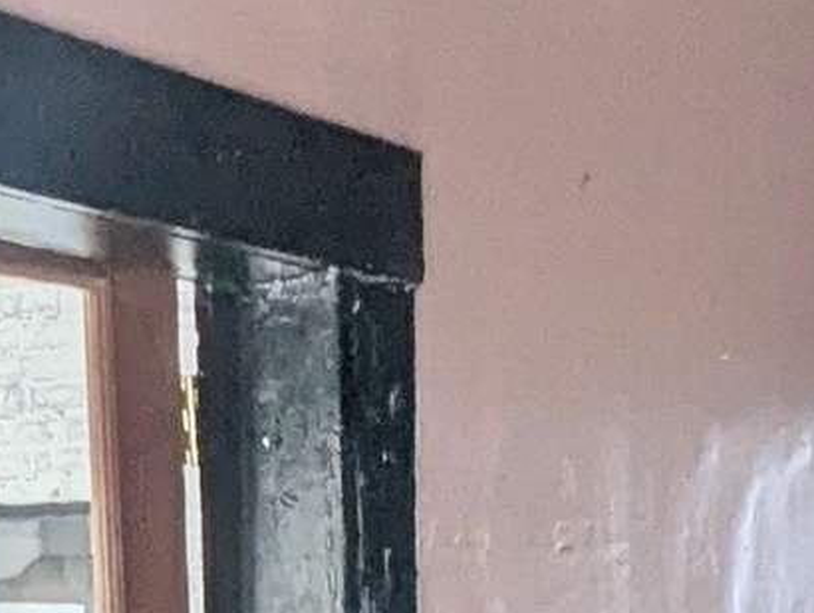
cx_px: 443
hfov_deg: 20.2
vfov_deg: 13.3
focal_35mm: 97
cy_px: 1200
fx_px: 2285
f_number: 2.2
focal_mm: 1.95
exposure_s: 1/105
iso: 89
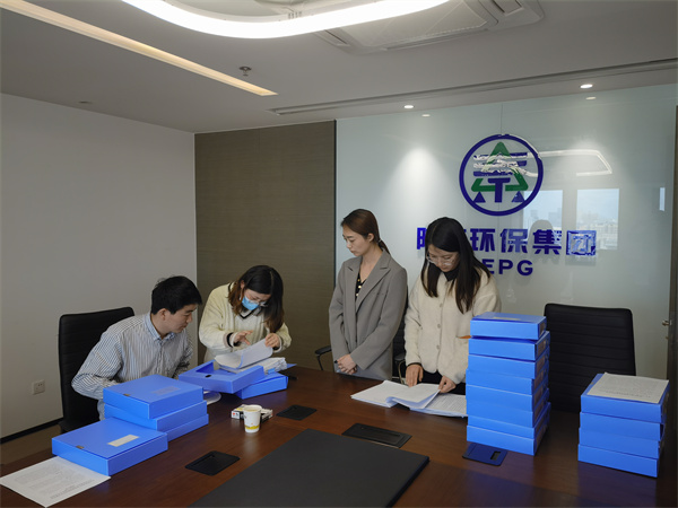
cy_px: 254
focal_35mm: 27
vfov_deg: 51.4
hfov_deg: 65.3
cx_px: 339
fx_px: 529
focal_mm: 6.67
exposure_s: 1/100
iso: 100
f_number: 1.9
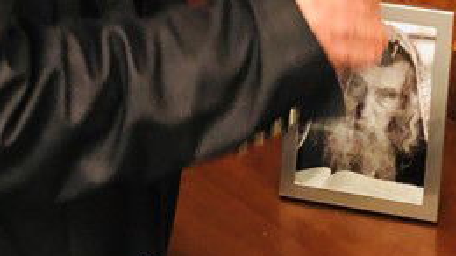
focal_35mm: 94
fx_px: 1136
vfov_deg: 12.0
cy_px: -177
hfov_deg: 22.7
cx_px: 263
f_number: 1.8
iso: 400
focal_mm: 4
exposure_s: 1/33
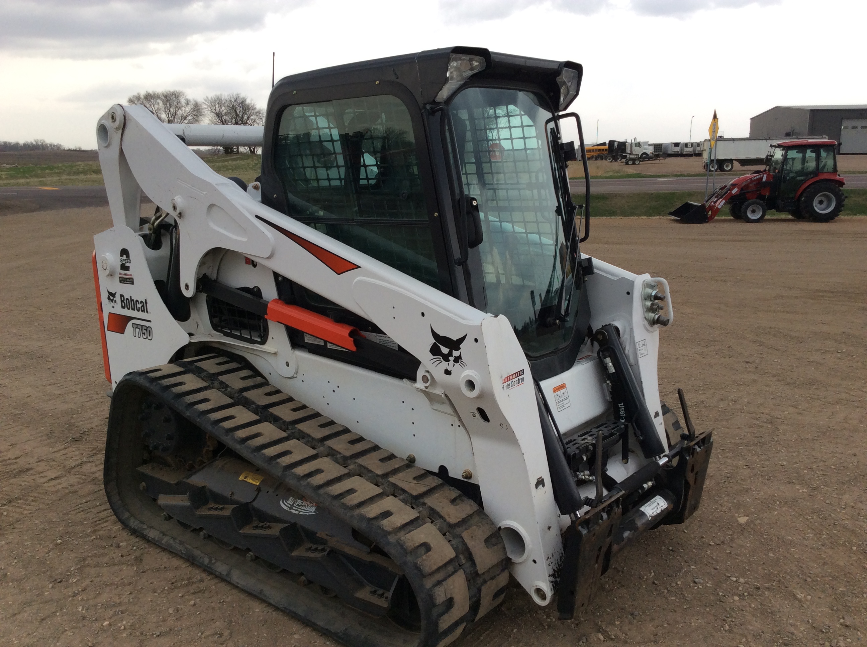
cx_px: 434
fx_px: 800
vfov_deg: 44.1
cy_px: 324
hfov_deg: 56.9
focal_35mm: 32
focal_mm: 3.3
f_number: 2.4
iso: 32
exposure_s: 1/476
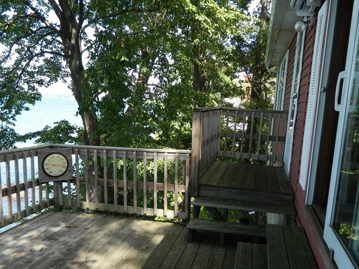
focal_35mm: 31
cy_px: 153
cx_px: 176
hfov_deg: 58.4
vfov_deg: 45.3
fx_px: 321
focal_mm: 4.5
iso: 80
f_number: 3.1
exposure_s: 1/160
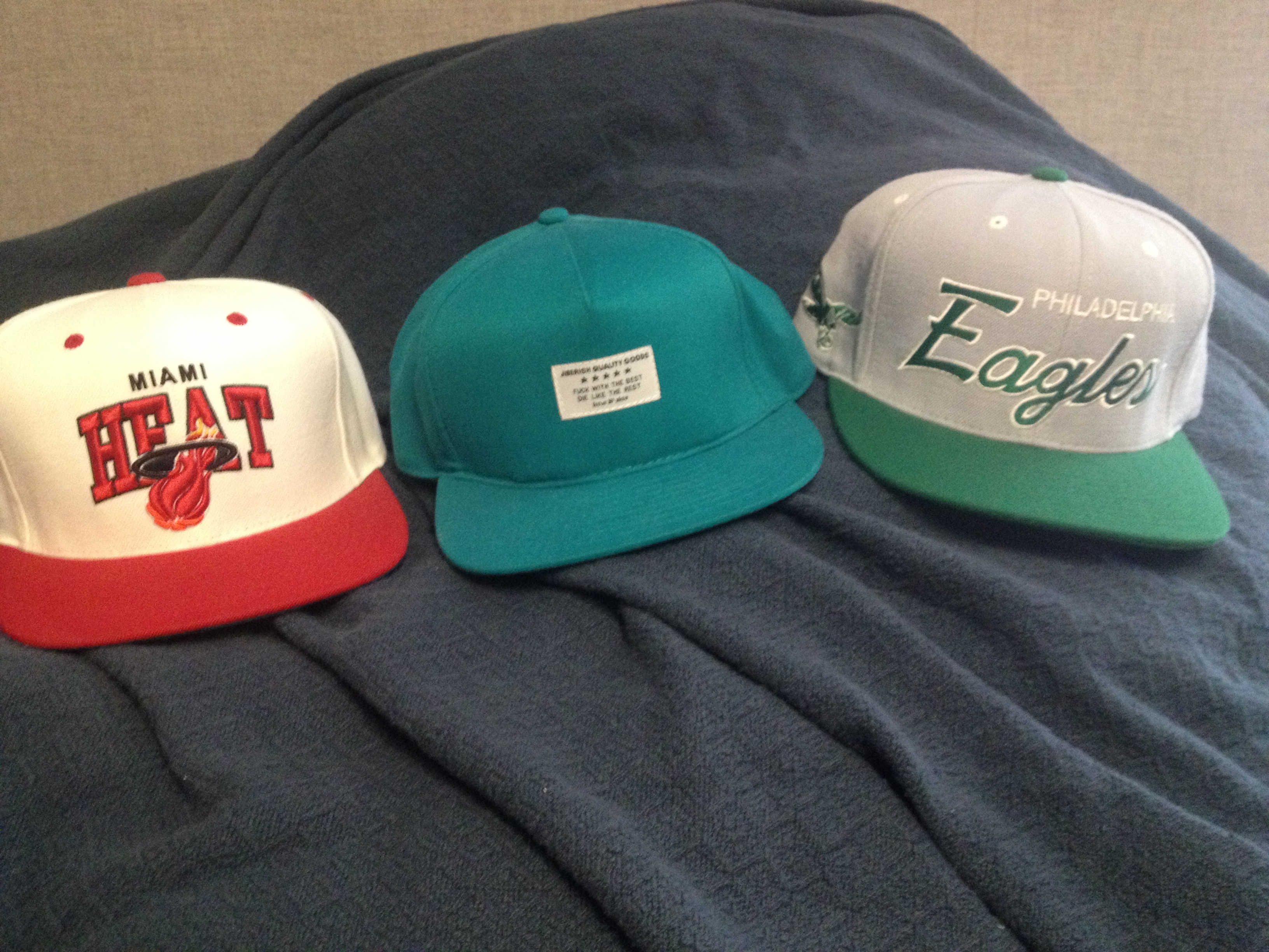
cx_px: 634
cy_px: 476
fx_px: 1283
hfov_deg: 52.6
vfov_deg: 40.7
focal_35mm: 35
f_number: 2.4
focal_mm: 4.28
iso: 400
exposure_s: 1/17
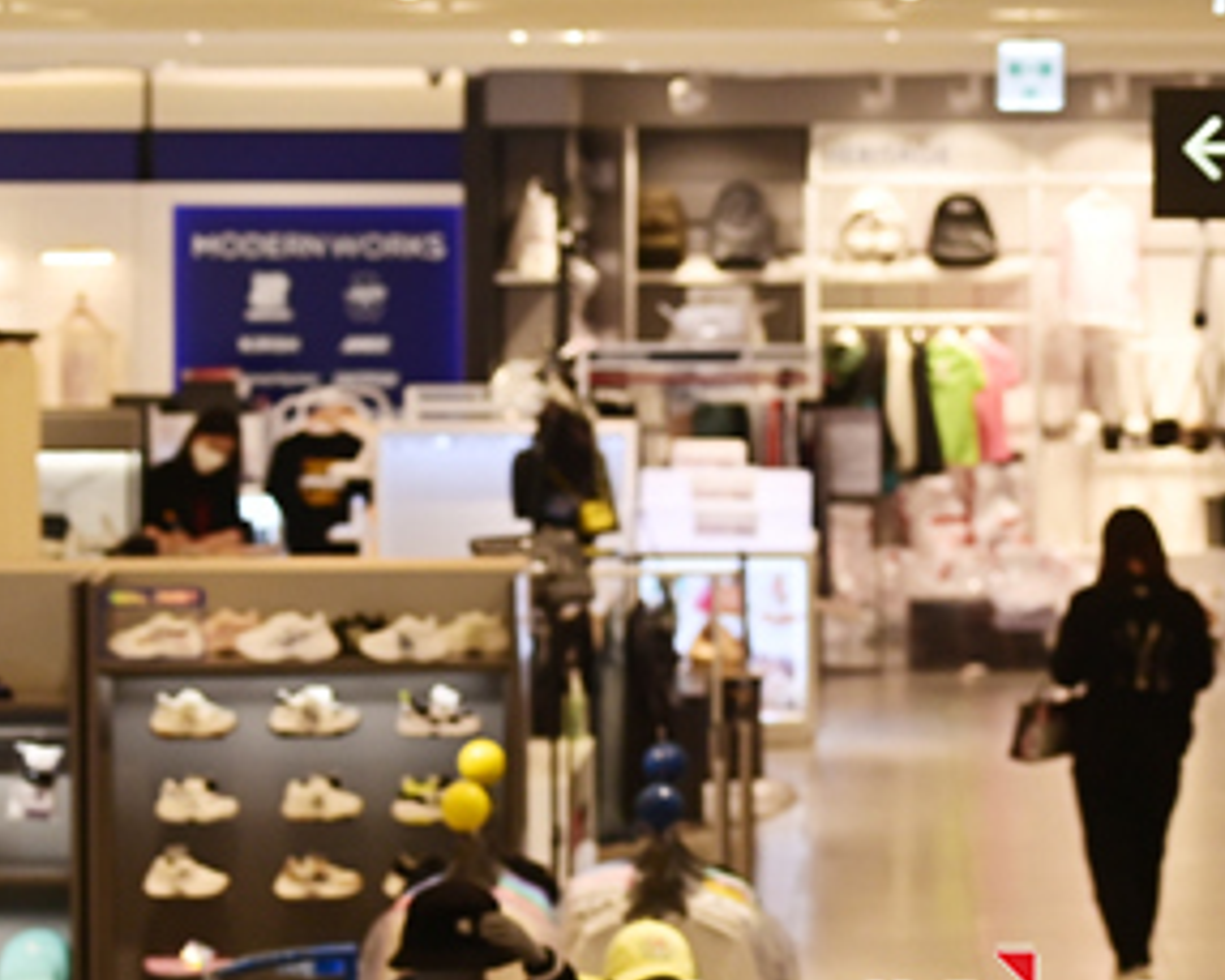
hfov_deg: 11.5
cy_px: 289
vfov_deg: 9.2
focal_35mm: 168
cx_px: 904
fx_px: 6093
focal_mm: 80
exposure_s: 1/320
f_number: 5.6
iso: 2000
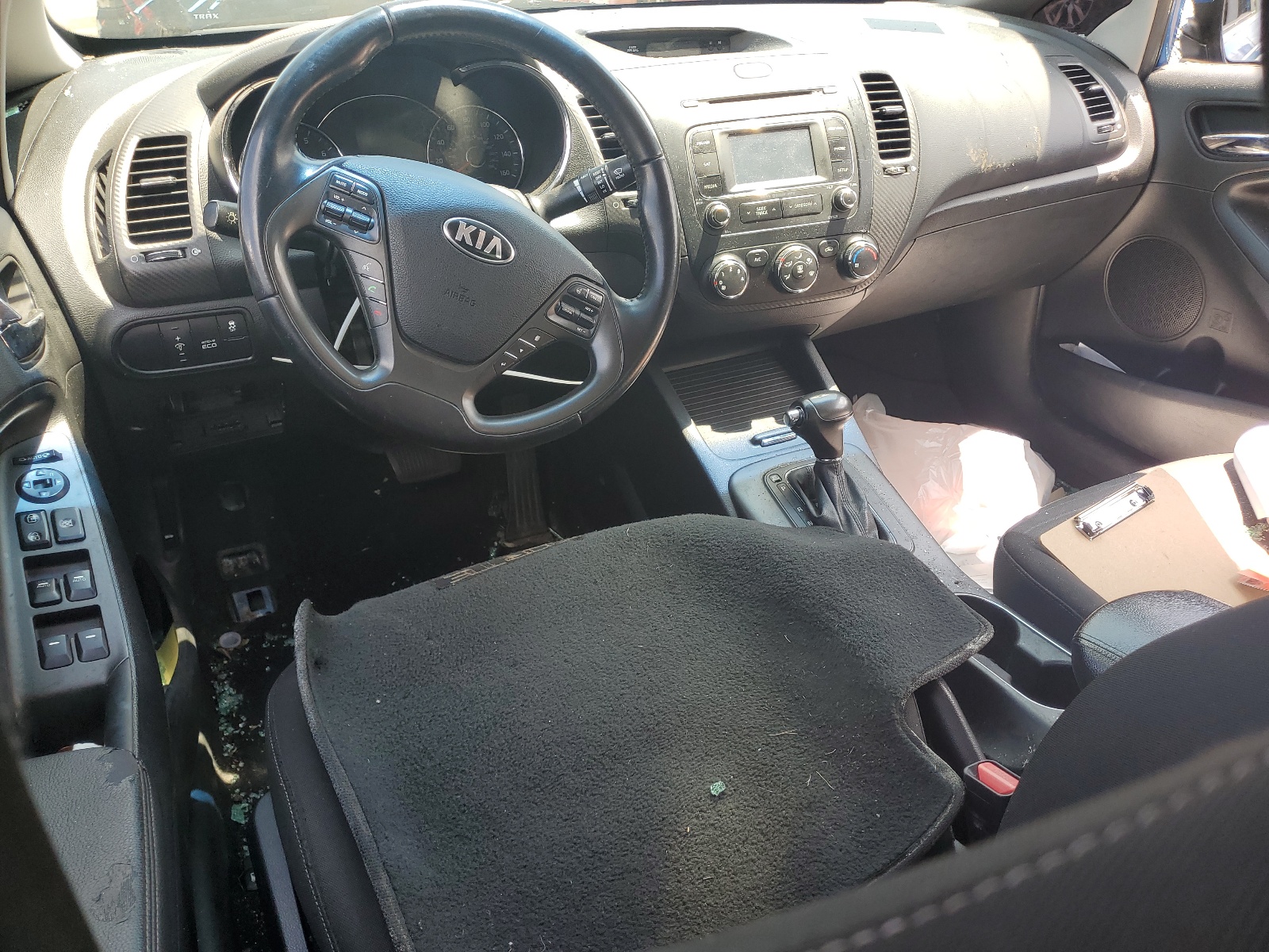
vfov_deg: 53.1
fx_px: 953
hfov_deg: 67.3
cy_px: 476
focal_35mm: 26
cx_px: 634
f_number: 1.5
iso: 50
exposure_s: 1/270
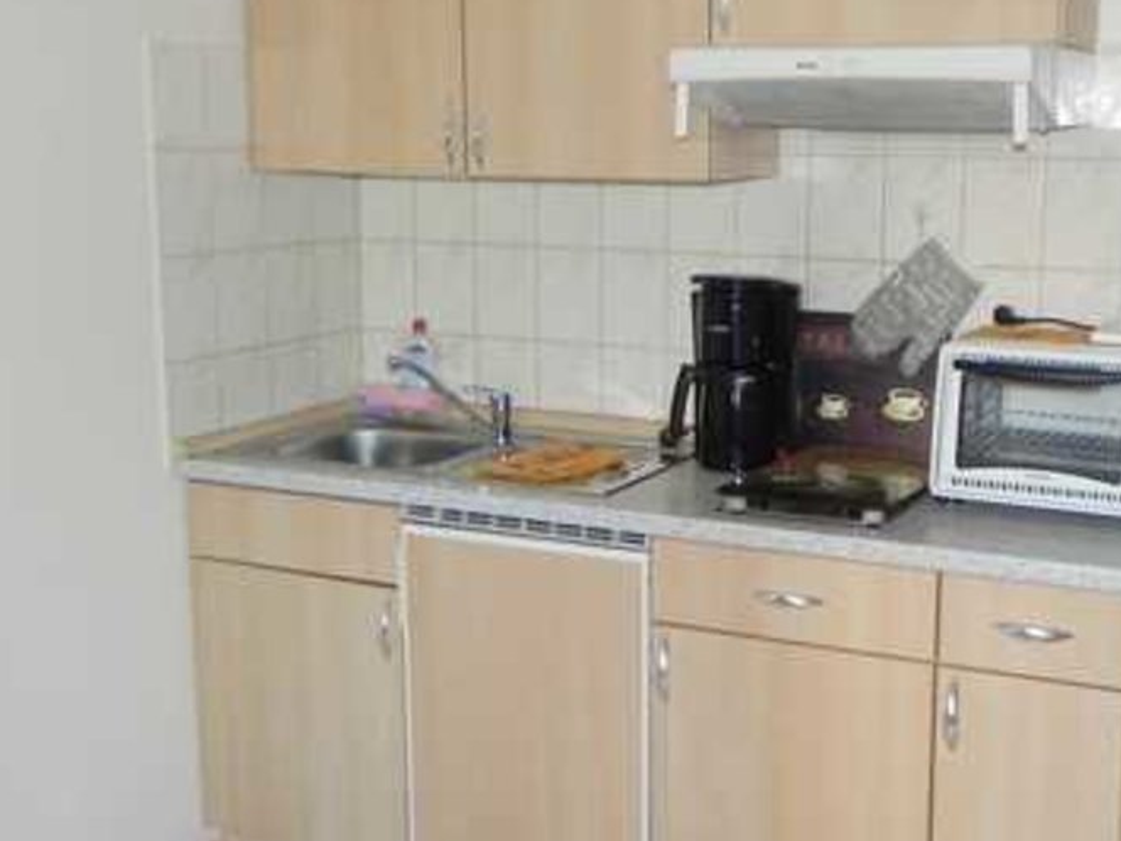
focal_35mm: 47
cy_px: 385
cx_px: 696
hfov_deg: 40.2
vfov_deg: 30.9
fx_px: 1522
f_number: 2.8
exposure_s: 1/30
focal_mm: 4.6
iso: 200
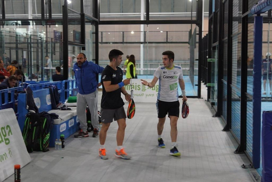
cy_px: 91
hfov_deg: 37.8
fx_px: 397
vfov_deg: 25.8
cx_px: 136
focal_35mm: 52
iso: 500
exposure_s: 1/60
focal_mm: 35
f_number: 2.8
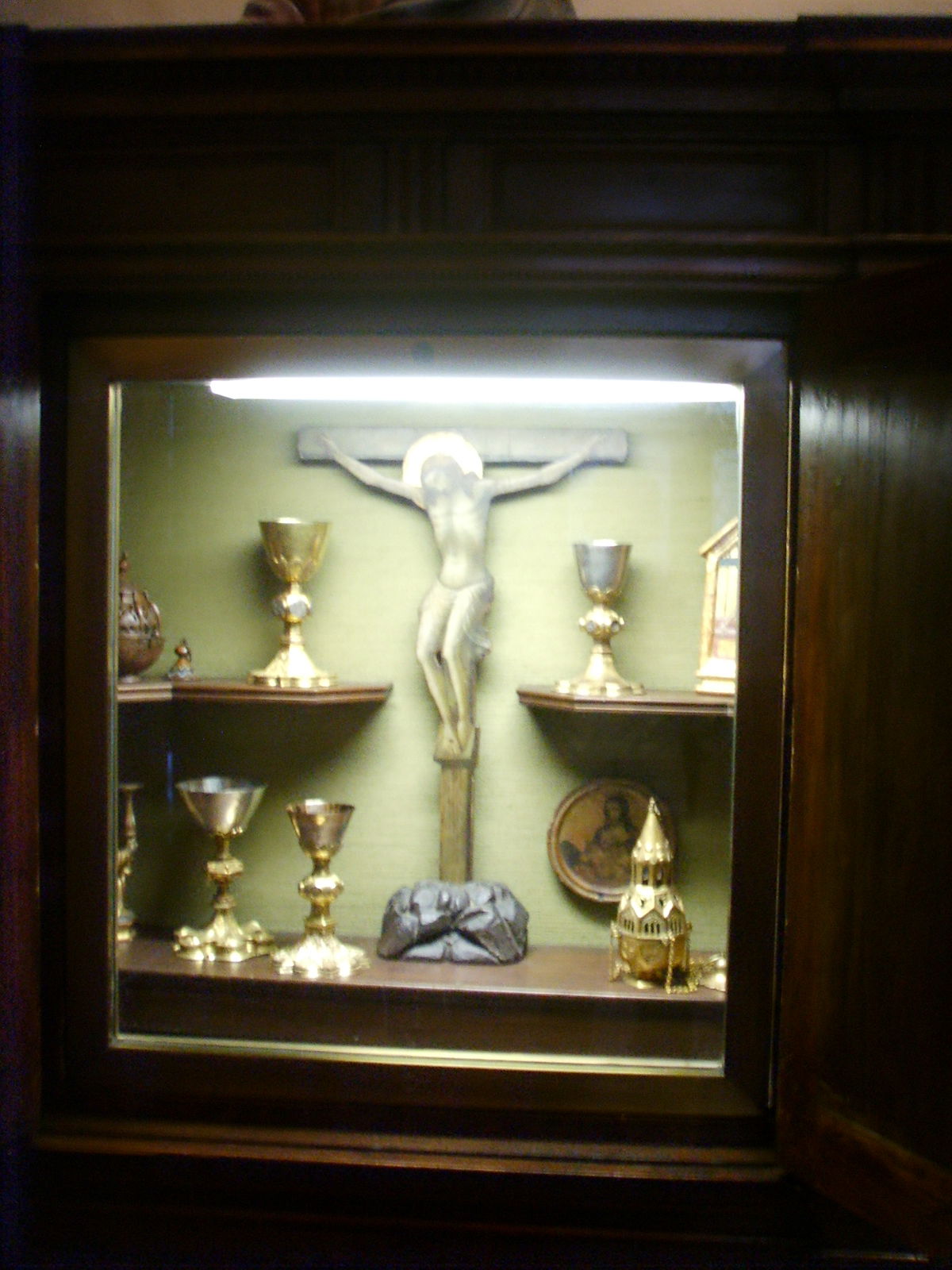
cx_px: 476
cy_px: 635
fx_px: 1430
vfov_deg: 47.9
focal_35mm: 39
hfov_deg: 36.8
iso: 150
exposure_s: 1/2
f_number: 3.5
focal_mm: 6.6
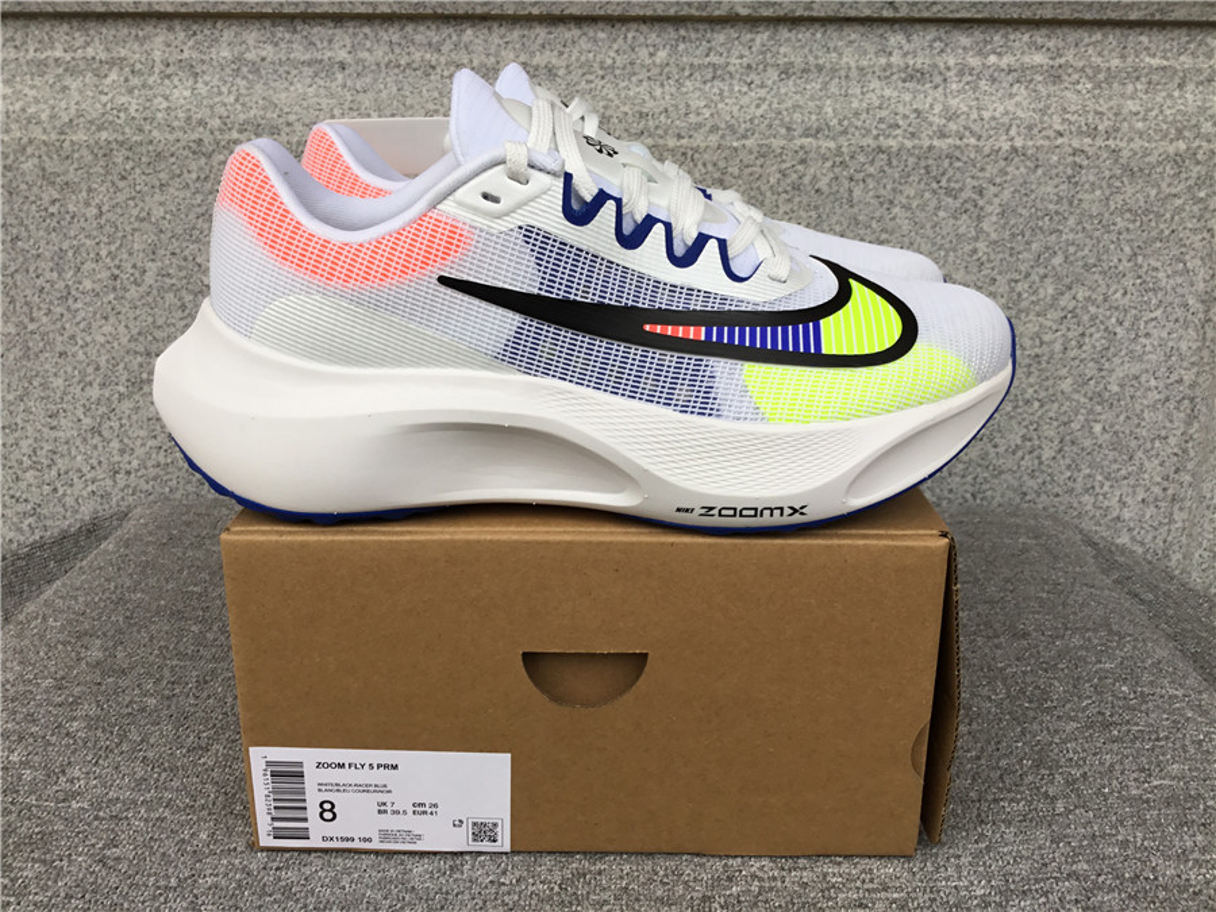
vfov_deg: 45.4
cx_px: 608
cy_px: 456
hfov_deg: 58.4
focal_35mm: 31
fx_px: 1089
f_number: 2.4
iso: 25
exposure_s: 1/50
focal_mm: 3.3
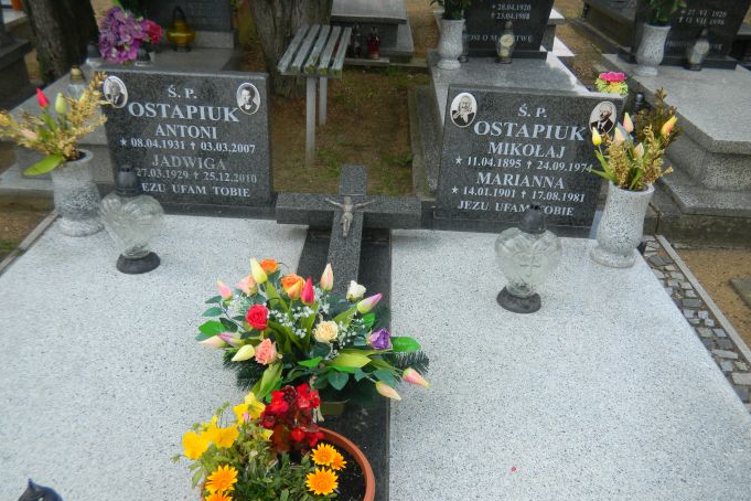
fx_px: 647
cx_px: 369
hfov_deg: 60.3
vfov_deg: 42.3
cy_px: 281
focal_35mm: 31
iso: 80
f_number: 3.9
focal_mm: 5.3
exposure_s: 1/300
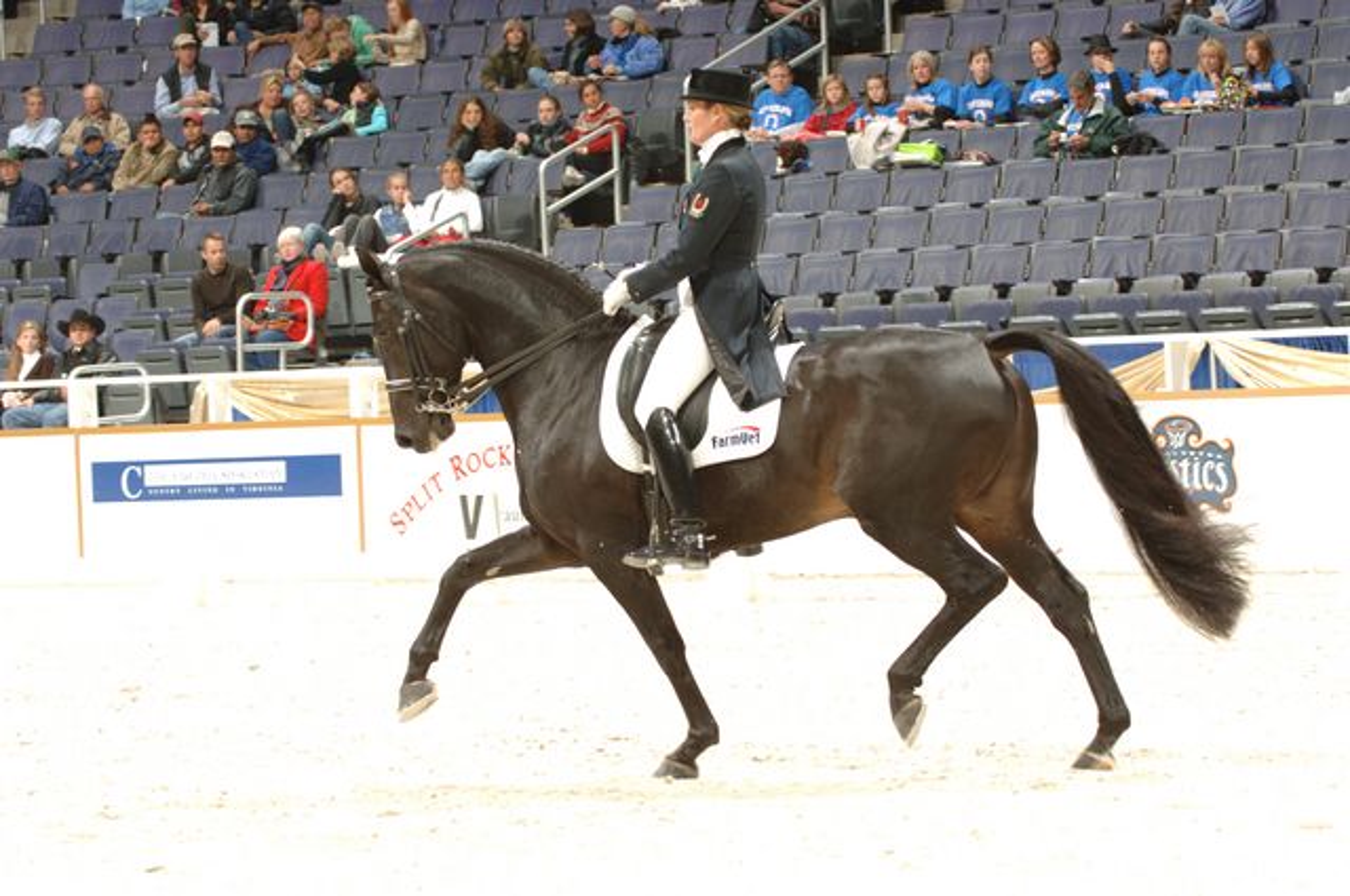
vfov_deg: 8.9
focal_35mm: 153
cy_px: 448
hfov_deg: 13.4
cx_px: 675
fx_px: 5730
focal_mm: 102
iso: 200
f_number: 4.5
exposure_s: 1/250
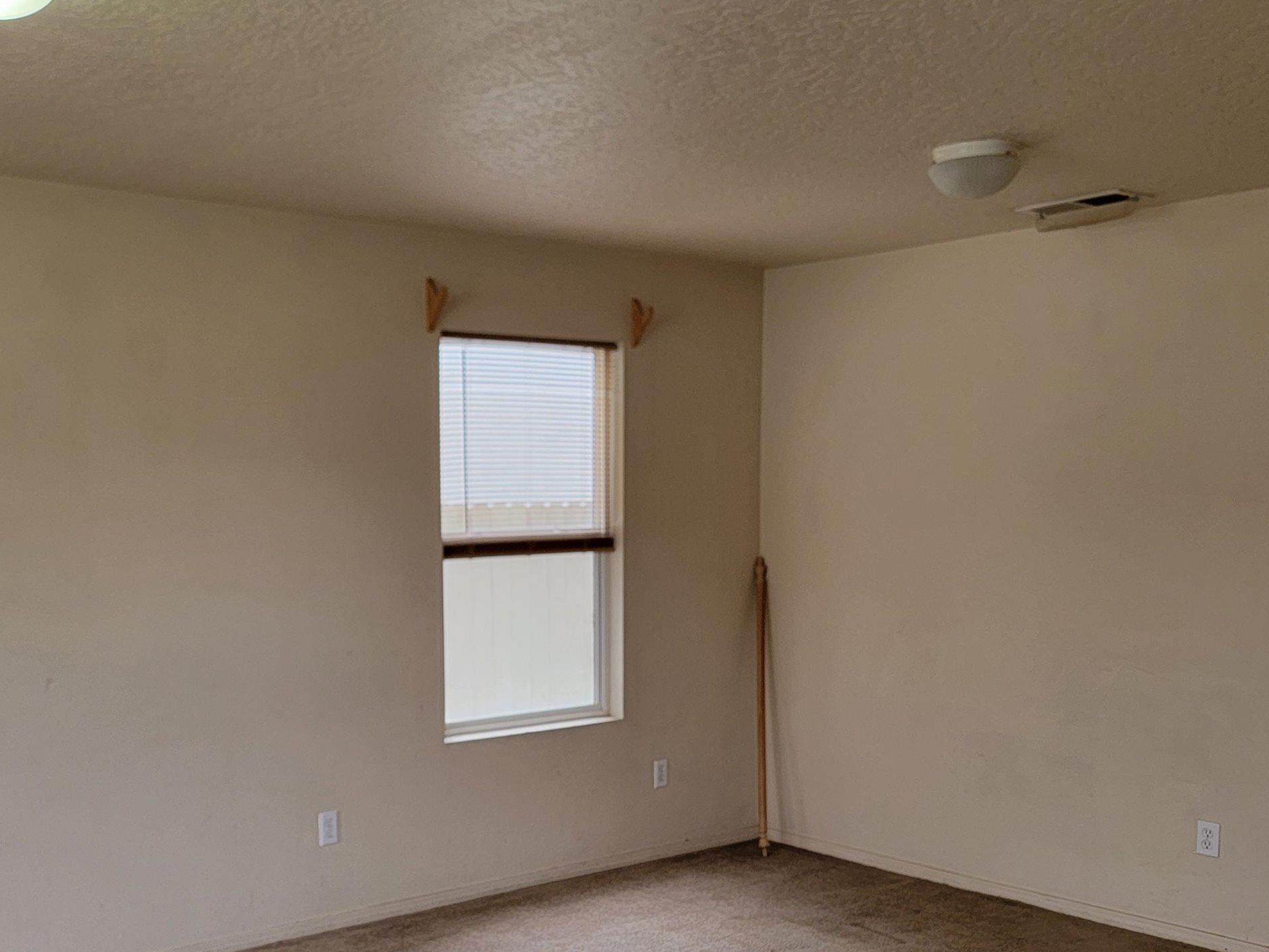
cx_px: 415
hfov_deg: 47.0
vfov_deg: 36.6
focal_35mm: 39
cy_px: 589
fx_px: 1430
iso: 160
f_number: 1.8
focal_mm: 6.7
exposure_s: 1/120
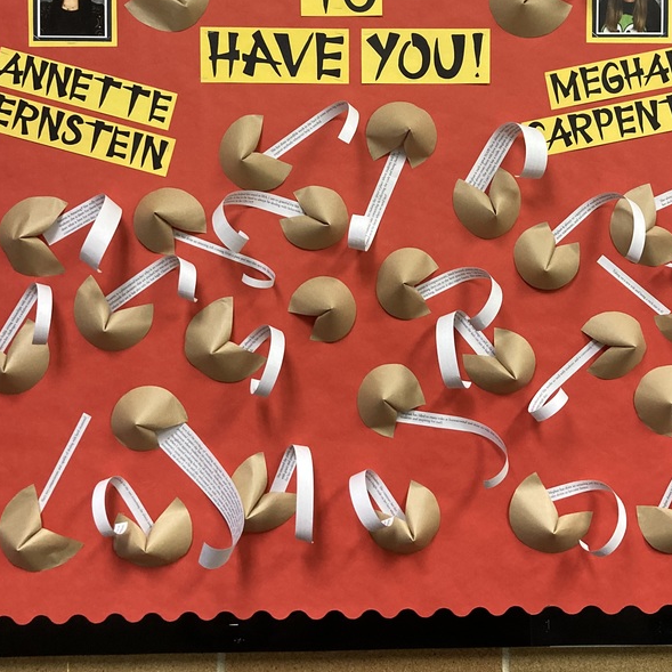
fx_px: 944
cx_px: 359
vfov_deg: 38.3
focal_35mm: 43
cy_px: 179
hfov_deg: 39.1
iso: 250
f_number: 1.8
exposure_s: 1/60
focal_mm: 3.99
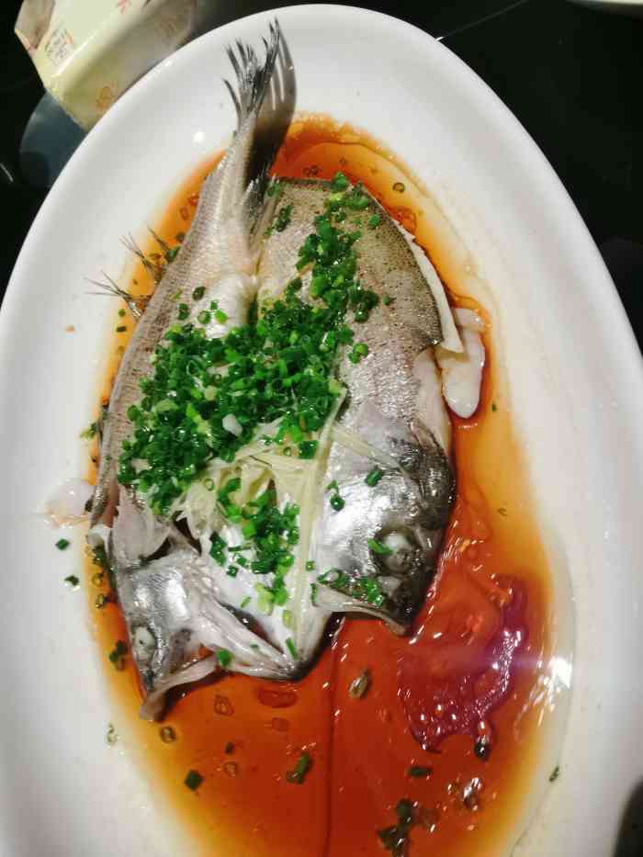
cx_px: 322
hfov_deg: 51.4
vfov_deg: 65.3
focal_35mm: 27
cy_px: 428
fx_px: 669
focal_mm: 3.95
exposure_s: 1/50
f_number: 1.8
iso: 50
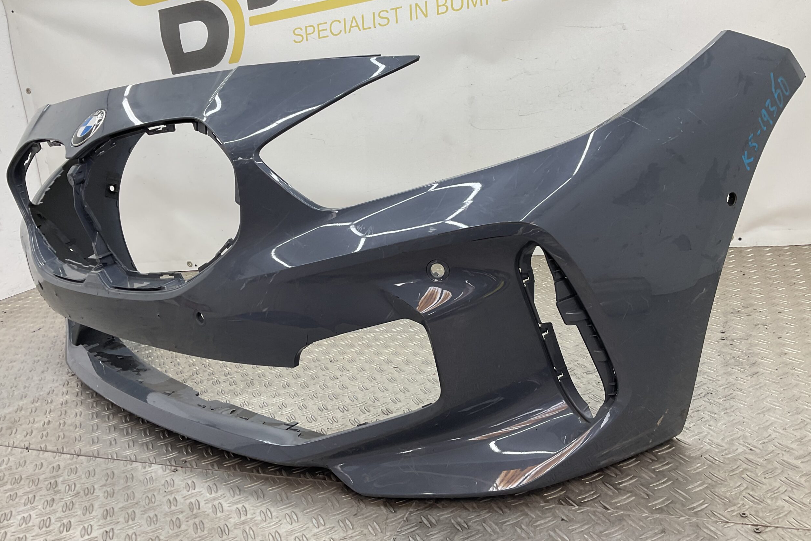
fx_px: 698
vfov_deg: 42.3
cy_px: 268
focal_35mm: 31
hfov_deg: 60.3
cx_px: 399
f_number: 1.8
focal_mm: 3
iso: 25
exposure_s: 1/100
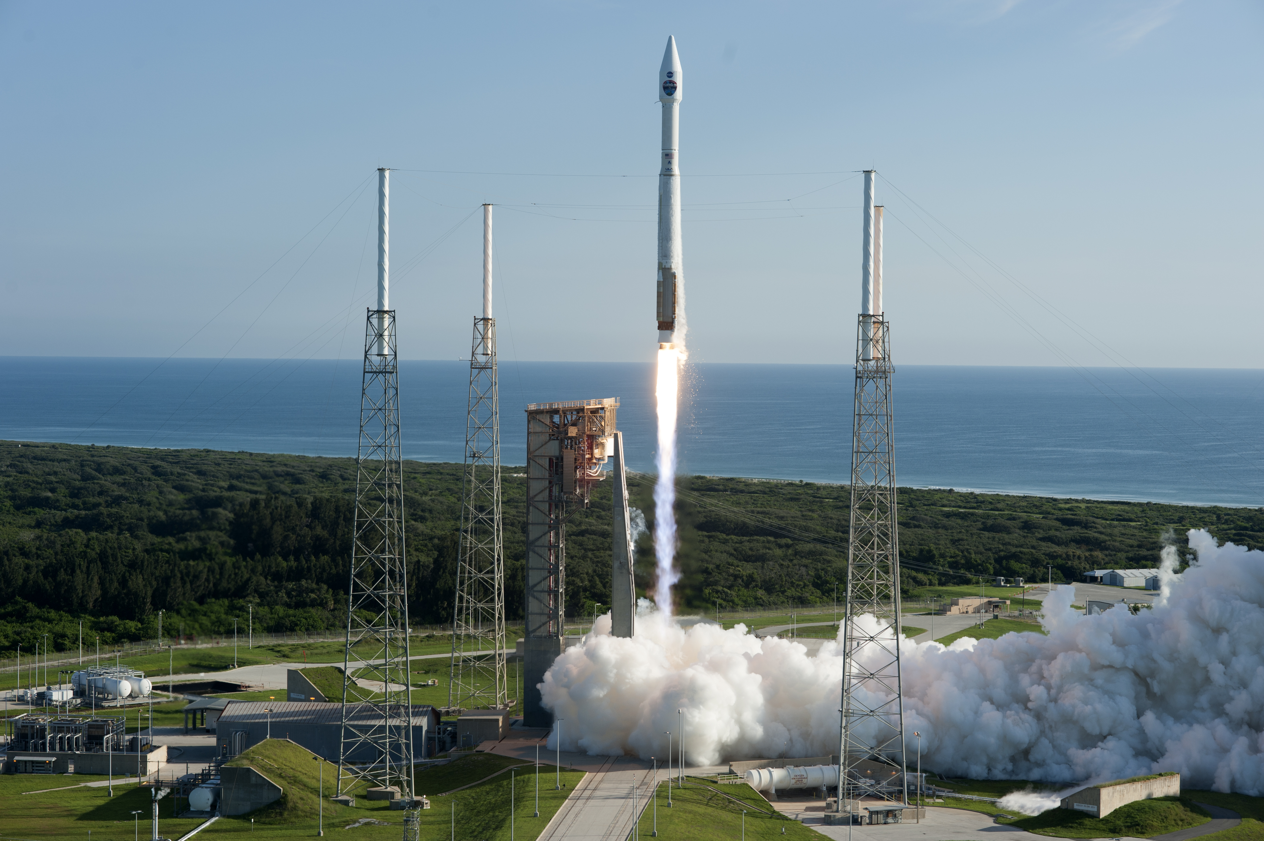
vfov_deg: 16.1
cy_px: 420
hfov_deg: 23.9
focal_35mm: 85
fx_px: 2982
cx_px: 632
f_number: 9
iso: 200
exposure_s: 1/1000
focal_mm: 85
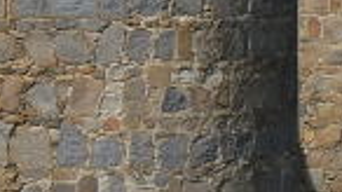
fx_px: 3608
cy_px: -129
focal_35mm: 398
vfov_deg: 3.0
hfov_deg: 5.4
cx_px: 169
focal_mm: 46
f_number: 8
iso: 100
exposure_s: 1/125
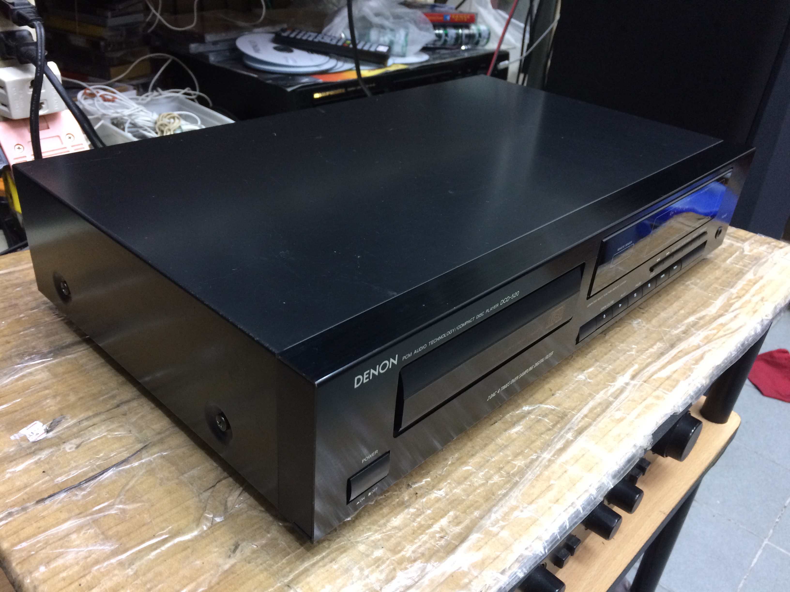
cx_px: 395
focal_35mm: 29
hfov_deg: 61.7
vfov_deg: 48.2
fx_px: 662
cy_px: 296
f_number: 2.2
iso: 200
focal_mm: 4.15
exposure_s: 1/33
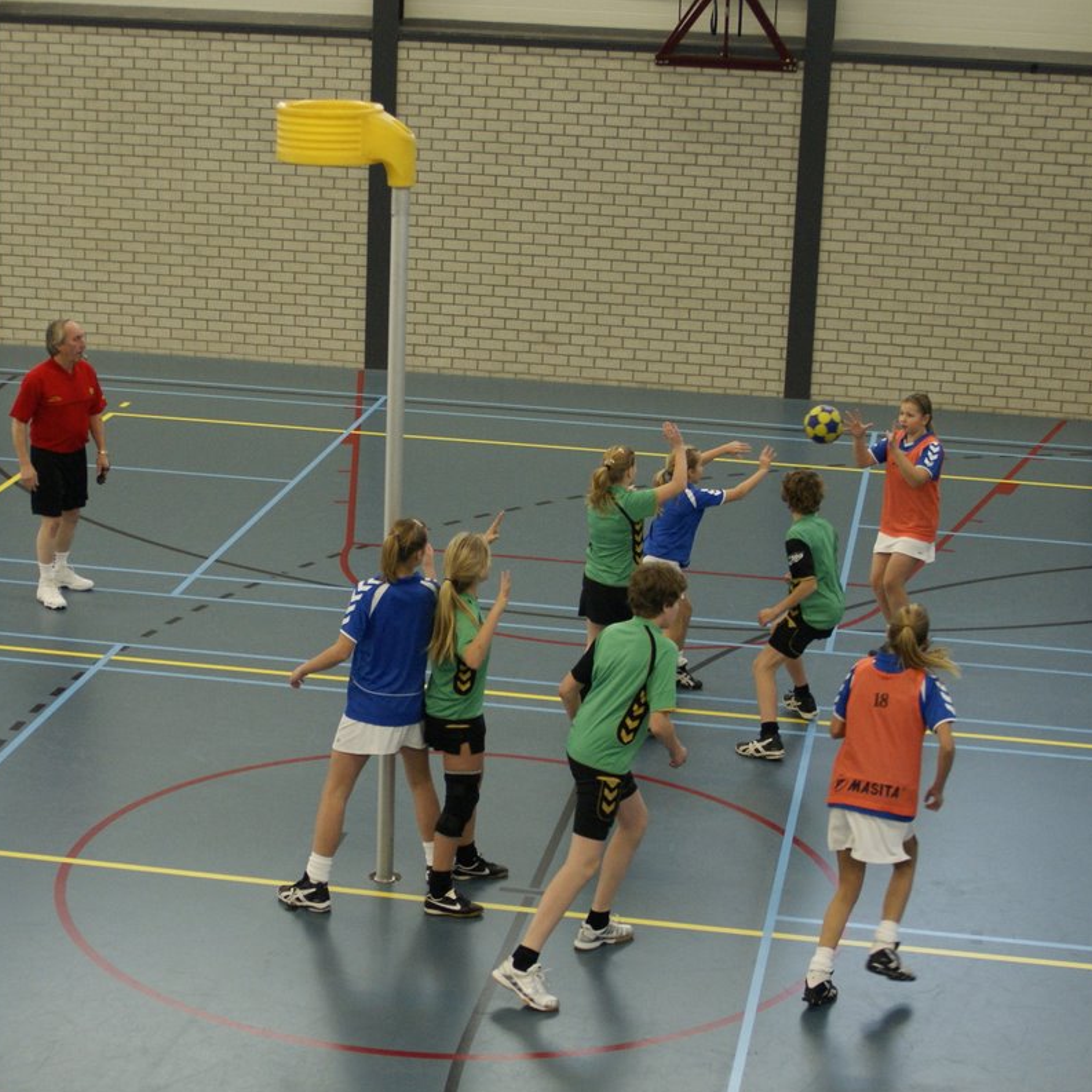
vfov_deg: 31.6
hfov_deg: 31.6
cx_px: 526
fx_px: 1927
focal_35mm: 54
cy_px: 549
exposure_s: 1/200
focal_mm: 28
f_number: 2.8
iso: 400
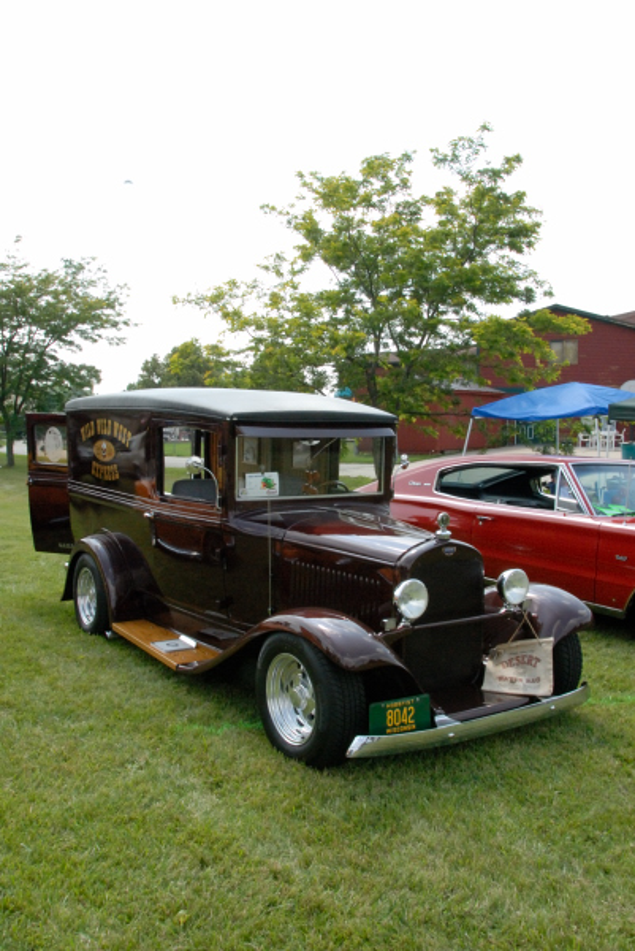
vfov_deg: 61.9
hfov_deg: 43.7
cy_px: 476
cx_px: 318
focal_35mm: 30
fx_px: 792
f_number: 18
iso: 1000
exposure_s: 1/160
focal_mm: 20
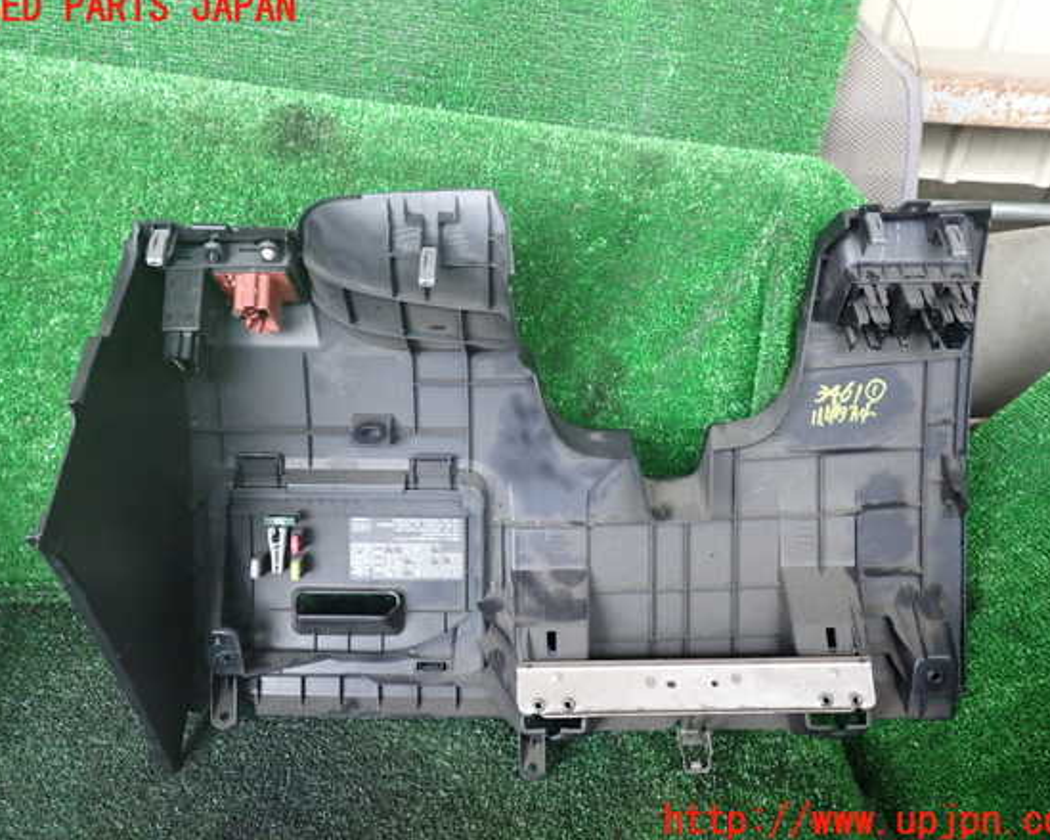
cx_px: 522
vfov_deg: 45.8
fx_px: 994
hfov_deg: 55.7
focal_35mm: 32
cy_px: 415
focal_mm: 5.4
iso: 500
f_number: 2.3
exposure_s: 1/30
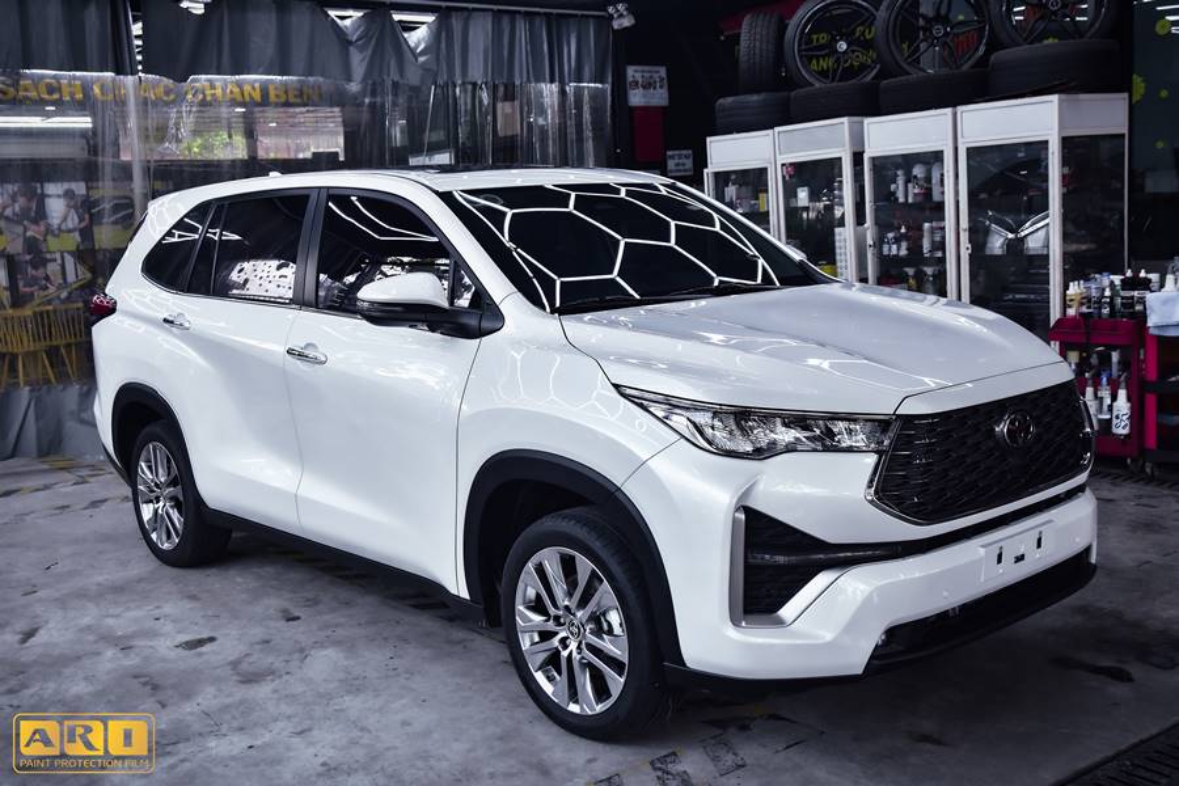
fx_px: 1326
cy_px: 393
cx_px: 590
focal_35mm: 40
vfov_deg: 33.0
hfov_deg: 47.9
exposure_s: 1/250
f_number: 4.5
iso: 320
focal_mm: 27
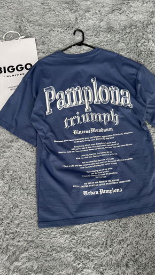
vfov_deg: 69.9
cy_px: 137
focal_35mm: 27
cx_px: 87
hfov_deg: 42.8
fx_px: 197
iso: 80
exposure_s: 1/100
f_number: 1.78
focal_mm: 6.76
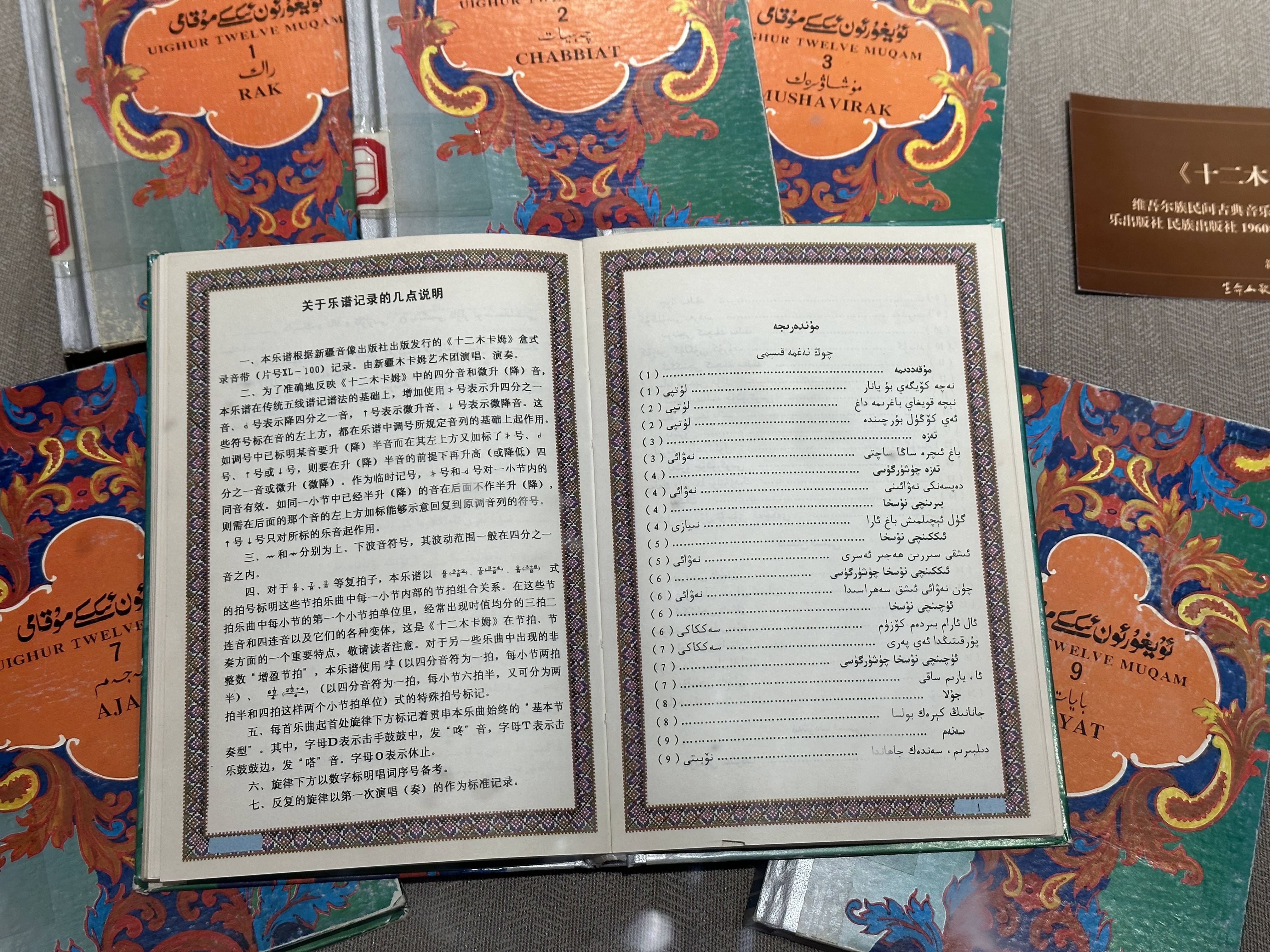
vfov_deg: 30.3
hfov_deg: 39.7
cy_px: 476
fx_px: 1761
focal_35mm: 48
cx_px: 635
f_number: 1.78
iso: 64
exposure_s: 1/100
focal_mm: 6.86
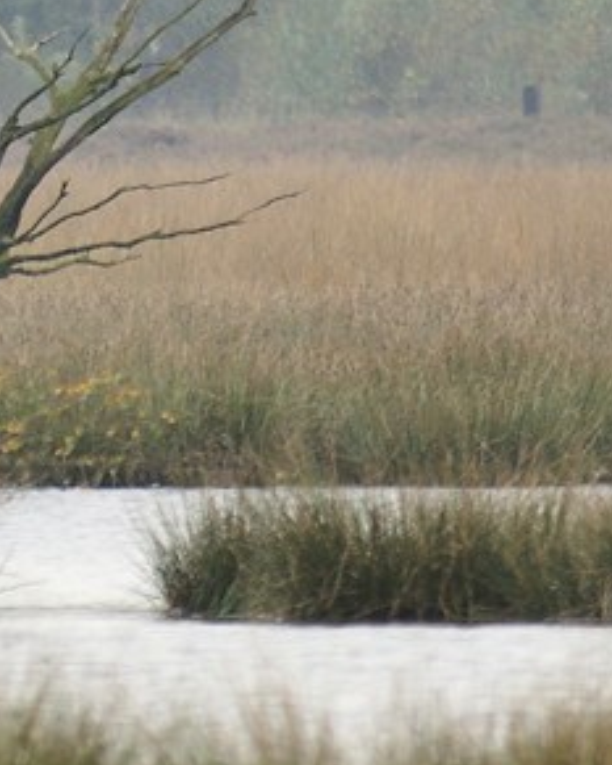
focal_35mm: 1812
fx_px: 41004
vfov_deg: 1.1
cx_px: -420
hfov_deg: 0.9
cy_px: 75
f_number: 4
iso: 160
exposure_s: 1/250
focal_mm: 300
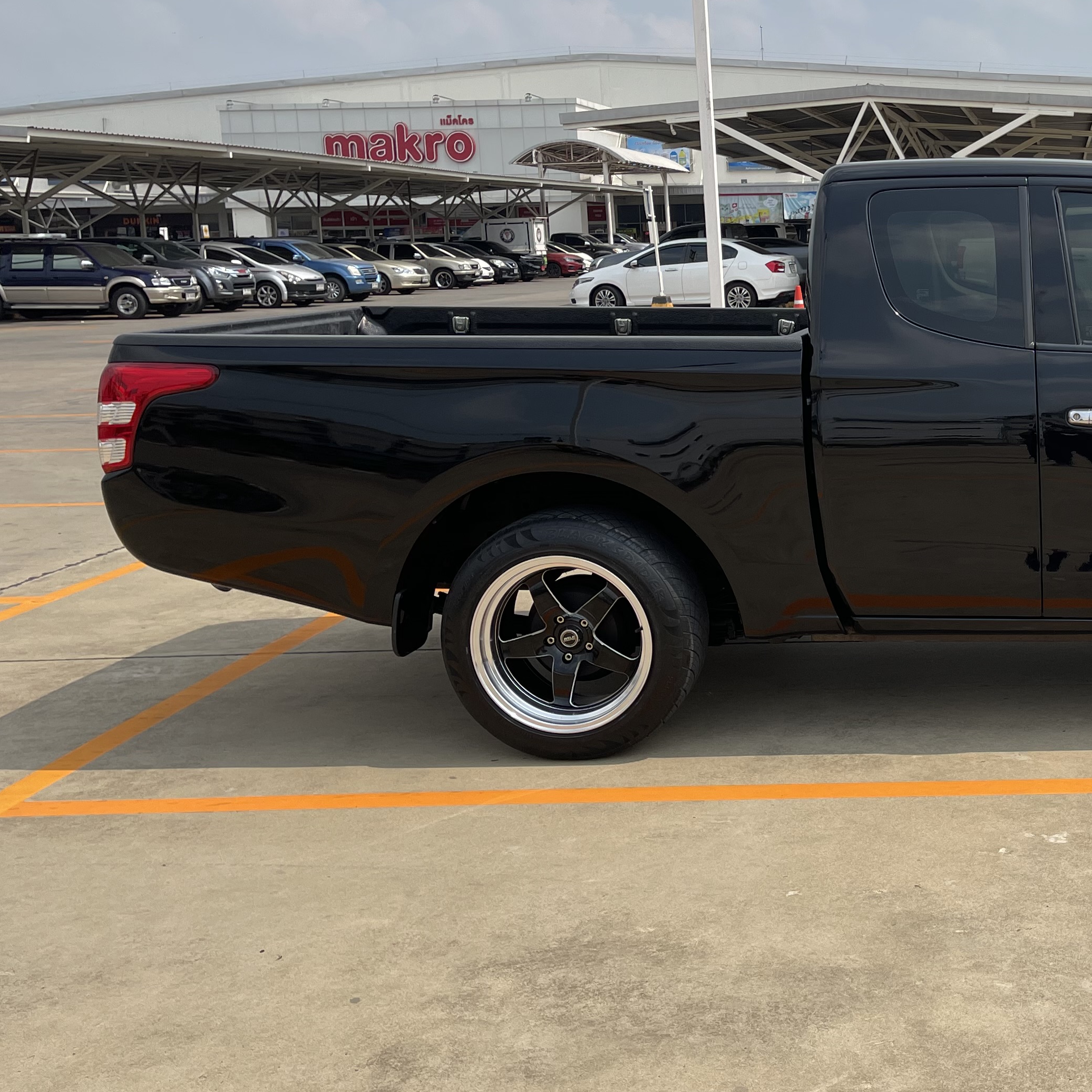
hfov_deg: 36.4
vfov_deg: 39.1
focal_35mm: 43
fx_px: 1535
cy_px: 461
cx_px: 1011
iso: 32
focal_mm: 5.1
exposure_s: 1/4717
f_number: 1.6
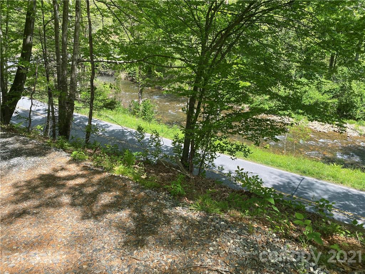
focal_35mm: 26
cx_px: 182
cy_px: 137
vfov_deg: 53.1
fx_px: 274
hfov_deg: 67.3
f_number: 1.8
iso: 32
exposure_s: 1/579
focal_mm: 4.25
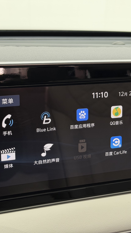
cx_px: 90
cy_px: 116
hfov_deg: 17.2
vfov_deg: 30.2
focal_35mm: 70
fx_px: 432
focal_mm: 6.76
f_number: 1.78
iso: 100
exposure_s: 1/50
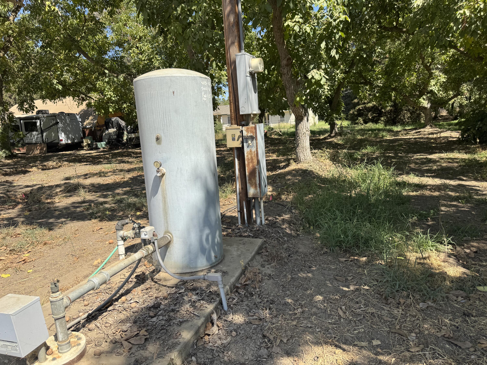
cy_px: 182
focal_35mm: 24
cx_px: 244
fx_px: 338
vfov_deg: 56.8
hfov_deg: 71.6
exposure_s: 1/2105
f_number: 1.78
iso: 80
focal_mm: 6.76
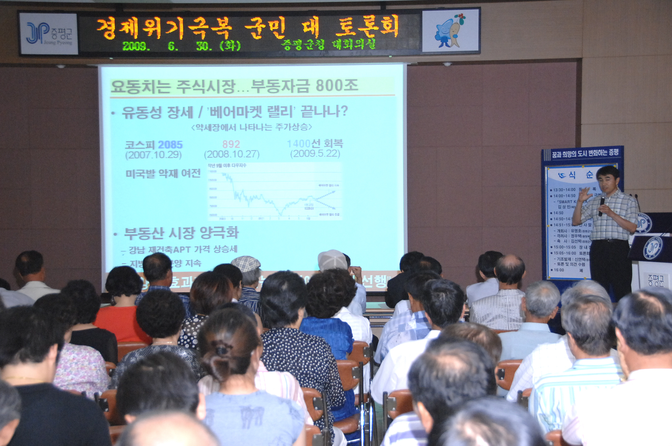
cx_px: 336
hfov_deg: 31.9
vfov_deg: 21.5
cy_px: 223
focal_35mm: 63
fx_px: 1175
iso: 800
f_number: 4.5
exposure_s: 1/60
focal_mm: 42
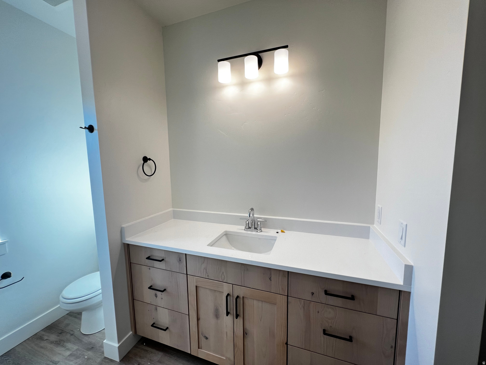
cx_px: 243
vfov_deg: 89.9
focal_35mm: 13
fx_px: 183
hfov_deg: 106.2
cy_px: 182
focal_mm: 1.57
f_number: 1.8
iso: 64
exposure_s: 1/120
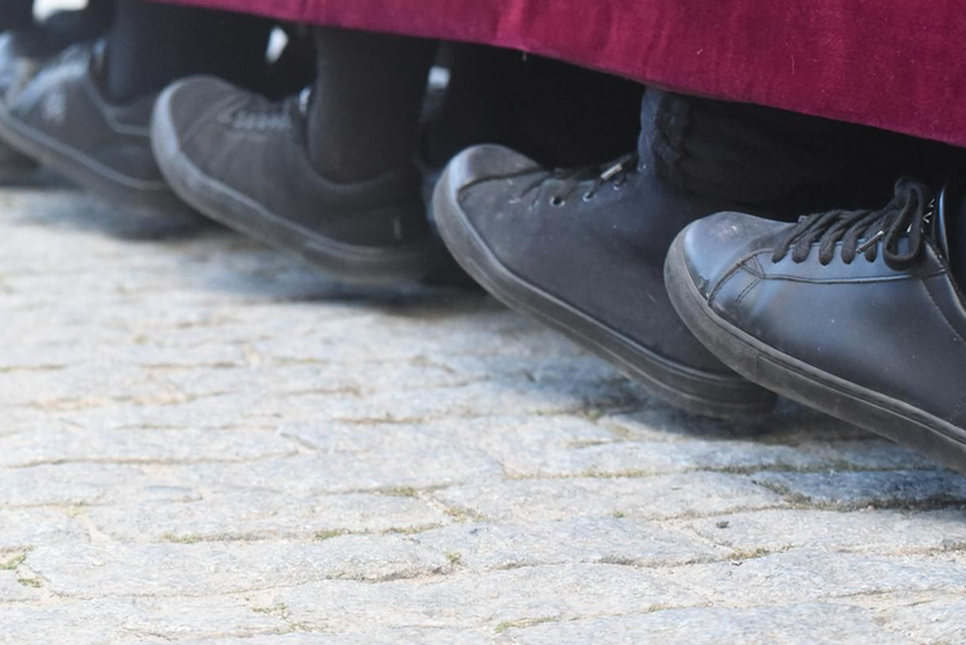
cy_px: 128
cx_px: 98
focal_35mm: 152
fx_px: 4080
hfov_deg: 13.4
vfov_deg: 9.0
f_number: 5
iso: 5000
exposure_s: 1/320
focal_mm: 70
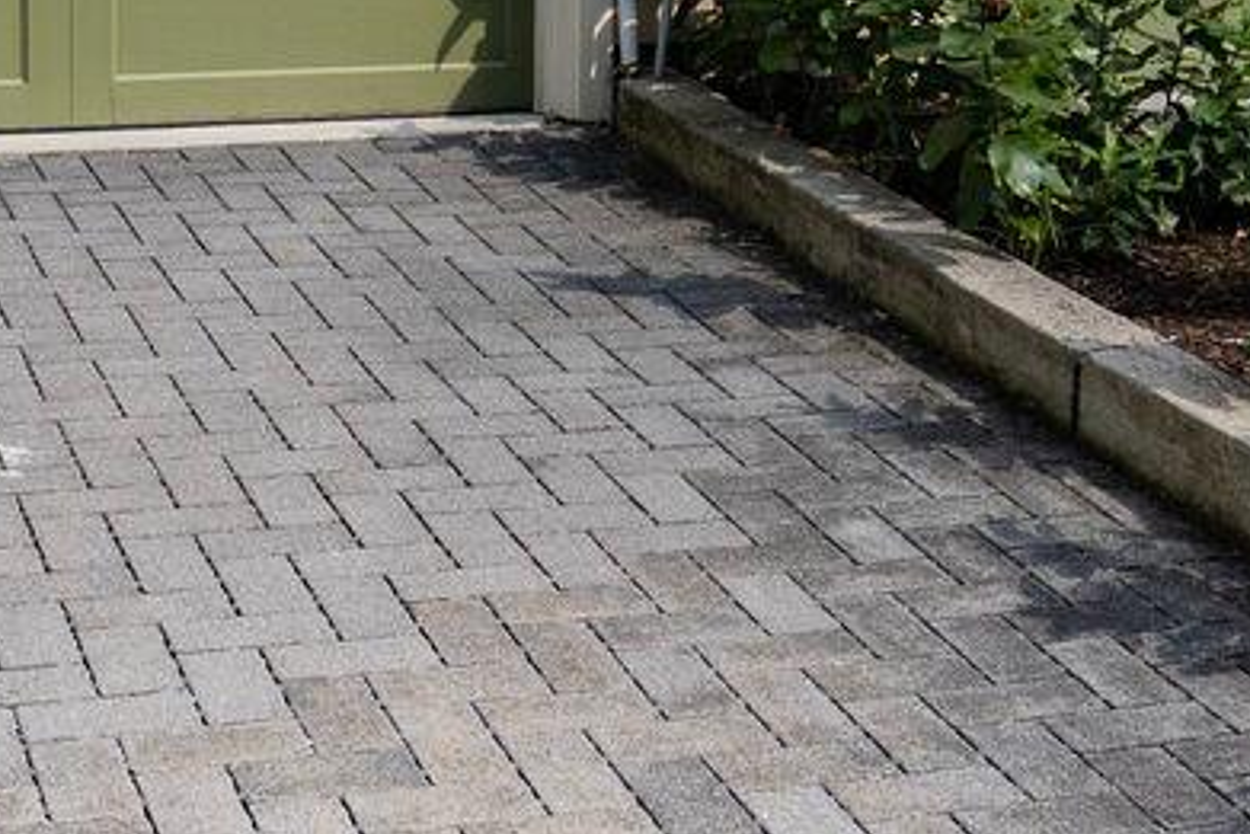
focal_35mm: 84
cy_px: -131
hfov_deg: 24.2
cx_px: 569
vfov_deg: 15.7
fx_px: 2918
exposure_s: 1/1250
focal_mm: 19
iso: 500
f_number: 8
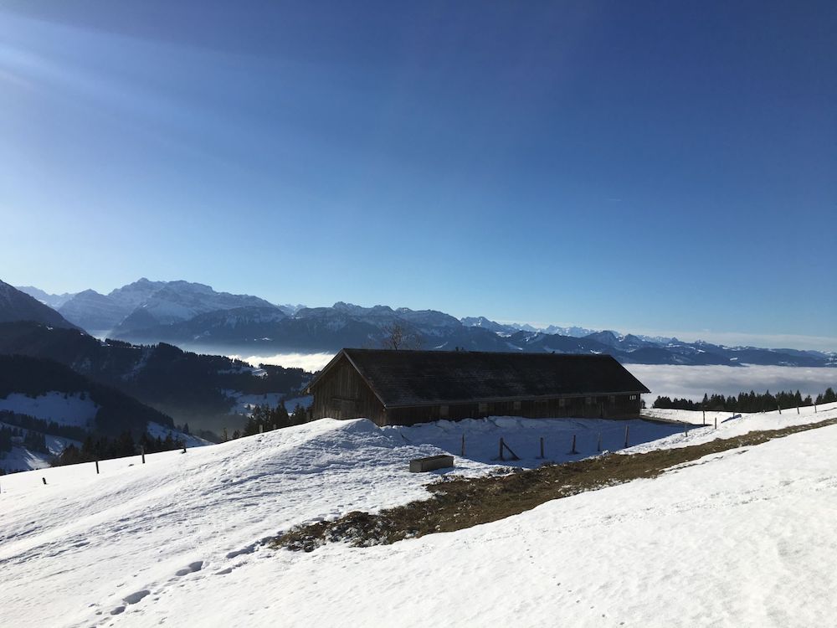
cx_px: 418
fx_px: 701
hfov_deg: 61.7
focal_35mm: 29
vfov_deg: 48.2
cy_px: 314
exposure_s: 1/3846
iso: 25
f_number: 2.2
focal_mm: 4.15
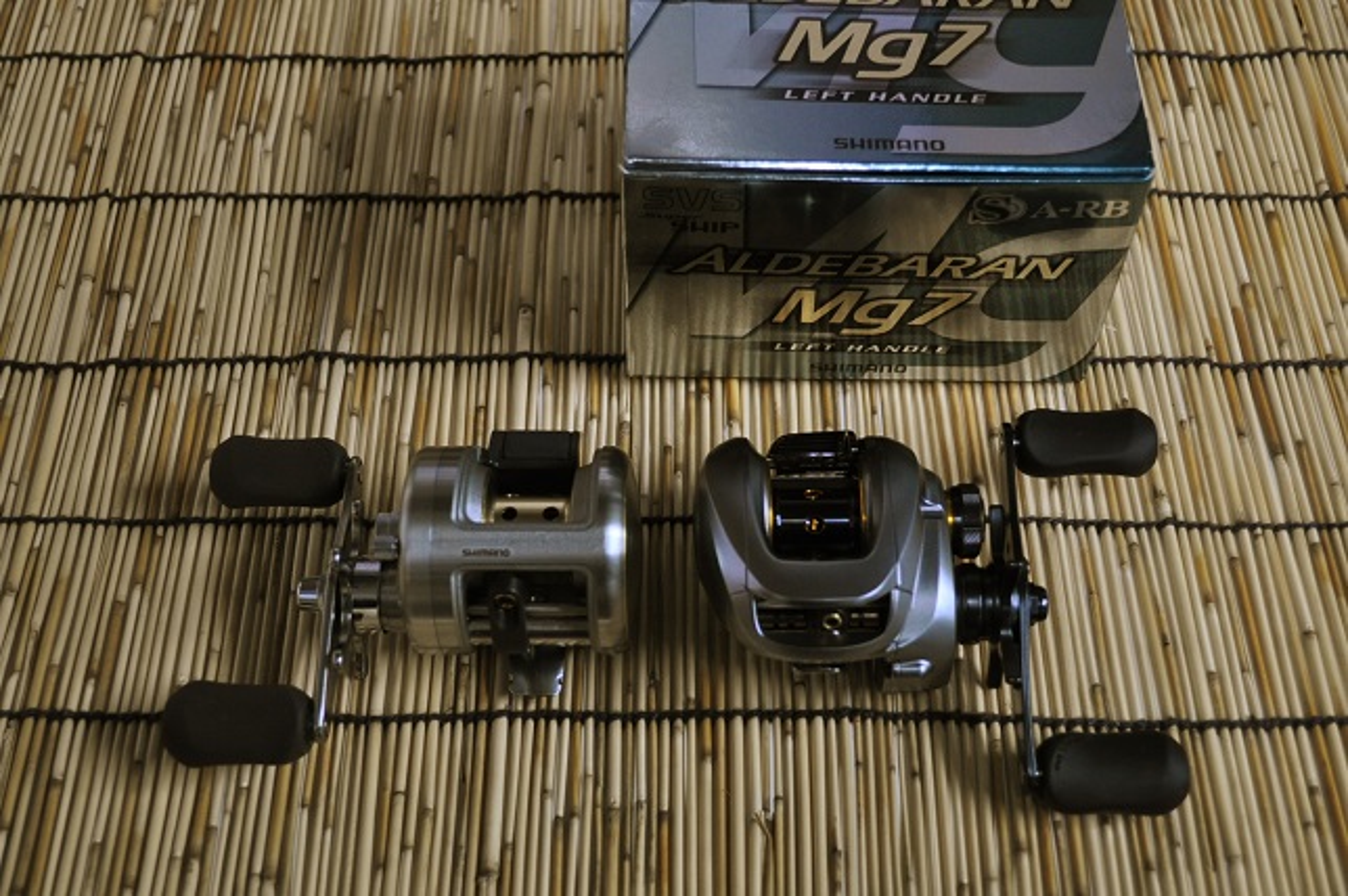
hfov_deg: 43.6
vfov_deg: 29.8
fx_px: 1683
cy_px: 448
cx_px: 674
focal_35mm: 45
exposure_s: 1/50
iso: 800
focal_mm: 30
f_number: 4.5
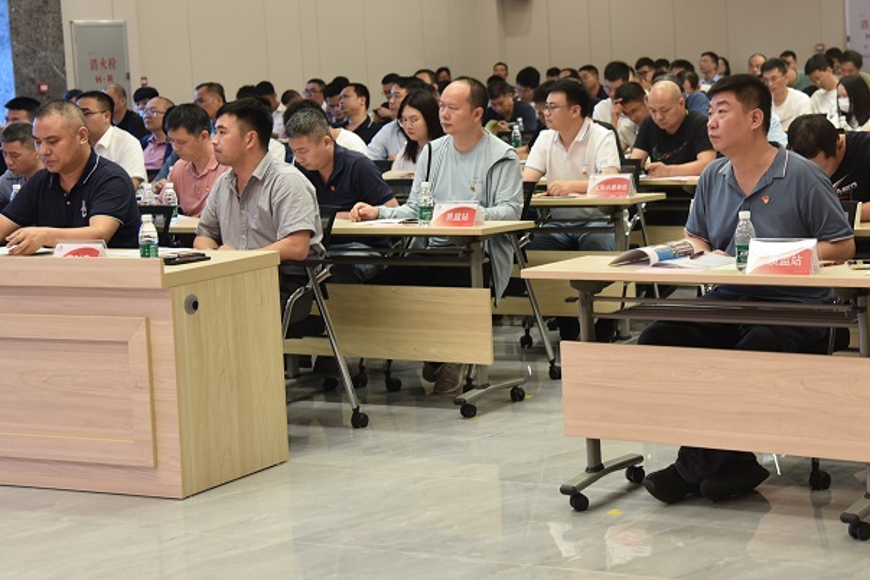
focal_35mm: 73
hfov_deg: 27.5
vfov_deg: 18.6
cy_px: 165
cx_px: 610
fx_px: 1764
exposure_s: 1/60
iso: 560
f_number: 4
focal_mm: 44
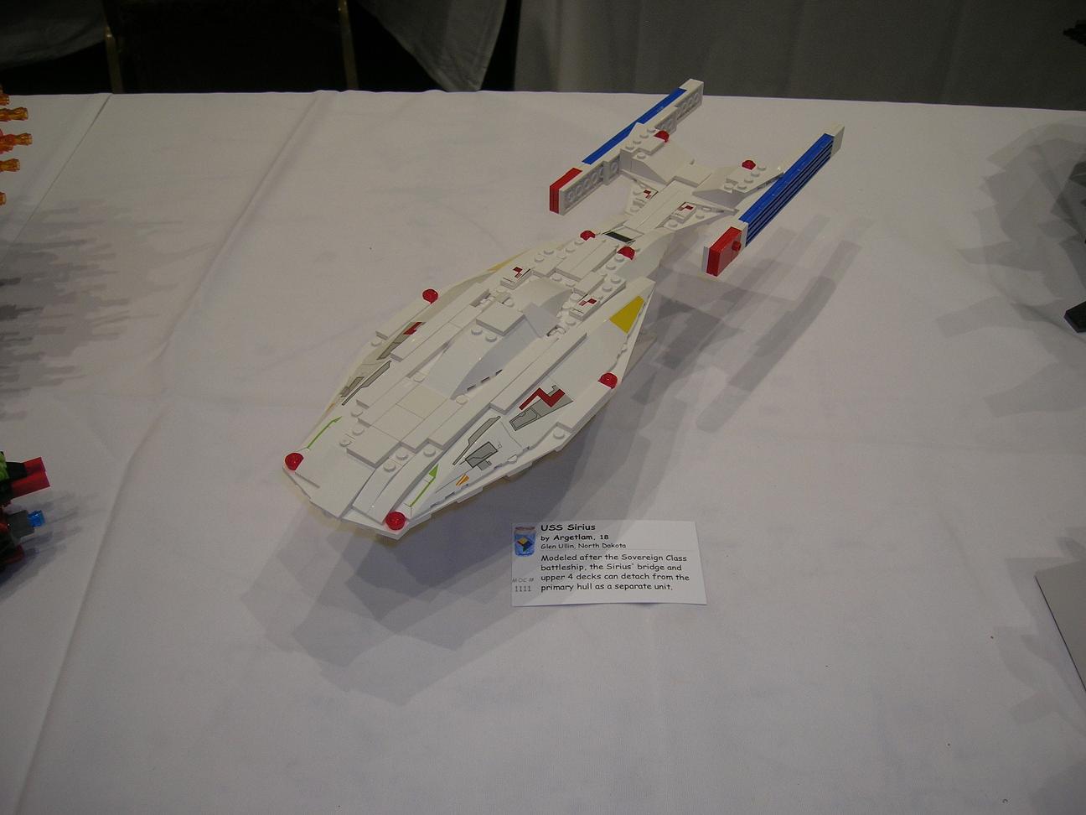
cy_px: 408
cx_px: 543
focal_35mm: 34
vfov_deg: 41.8
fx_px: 1067
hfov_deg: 54.0
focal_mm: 5.7
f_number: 2.9
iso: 50
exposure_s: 1/30
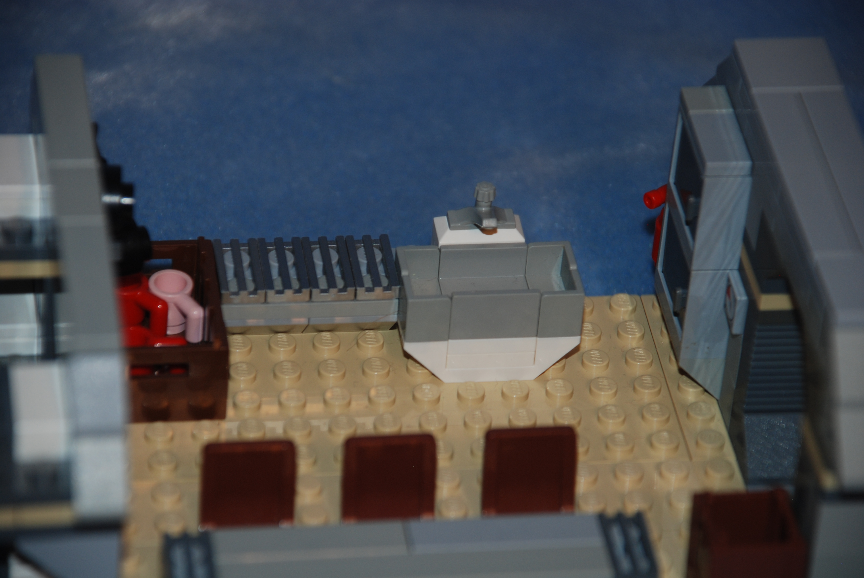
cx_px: 432
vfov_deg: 6.8
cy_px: 289
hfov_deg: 10.1
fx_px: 4866
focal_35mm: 202
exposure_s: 1/3
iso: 200
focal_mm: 135
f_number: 5.6
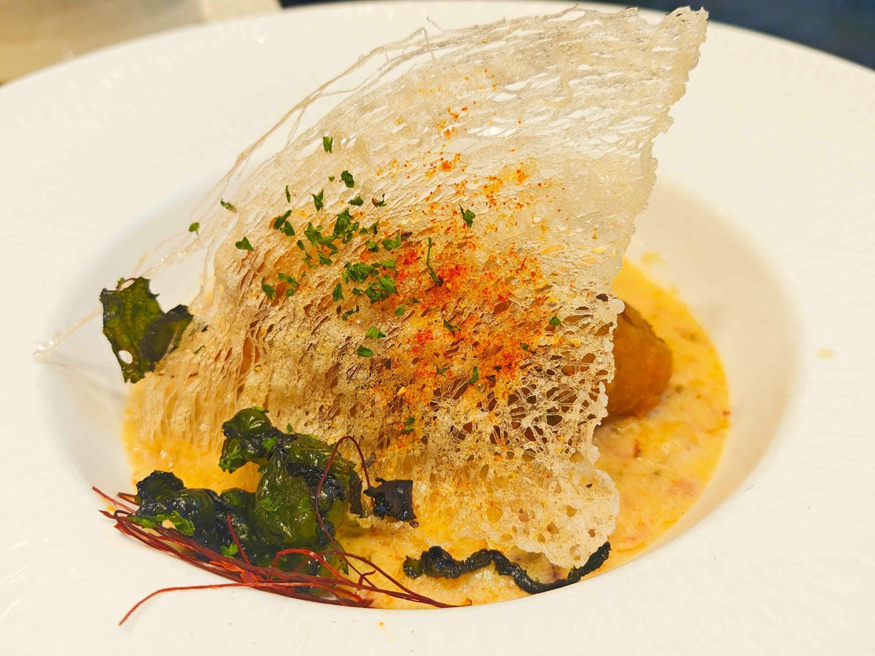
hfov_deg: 52.6
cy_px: 328
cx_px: 438
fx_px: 885
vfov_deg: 40.7
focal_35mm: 35
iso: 640
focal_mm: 8.72
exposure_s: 1/120
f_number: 2.8
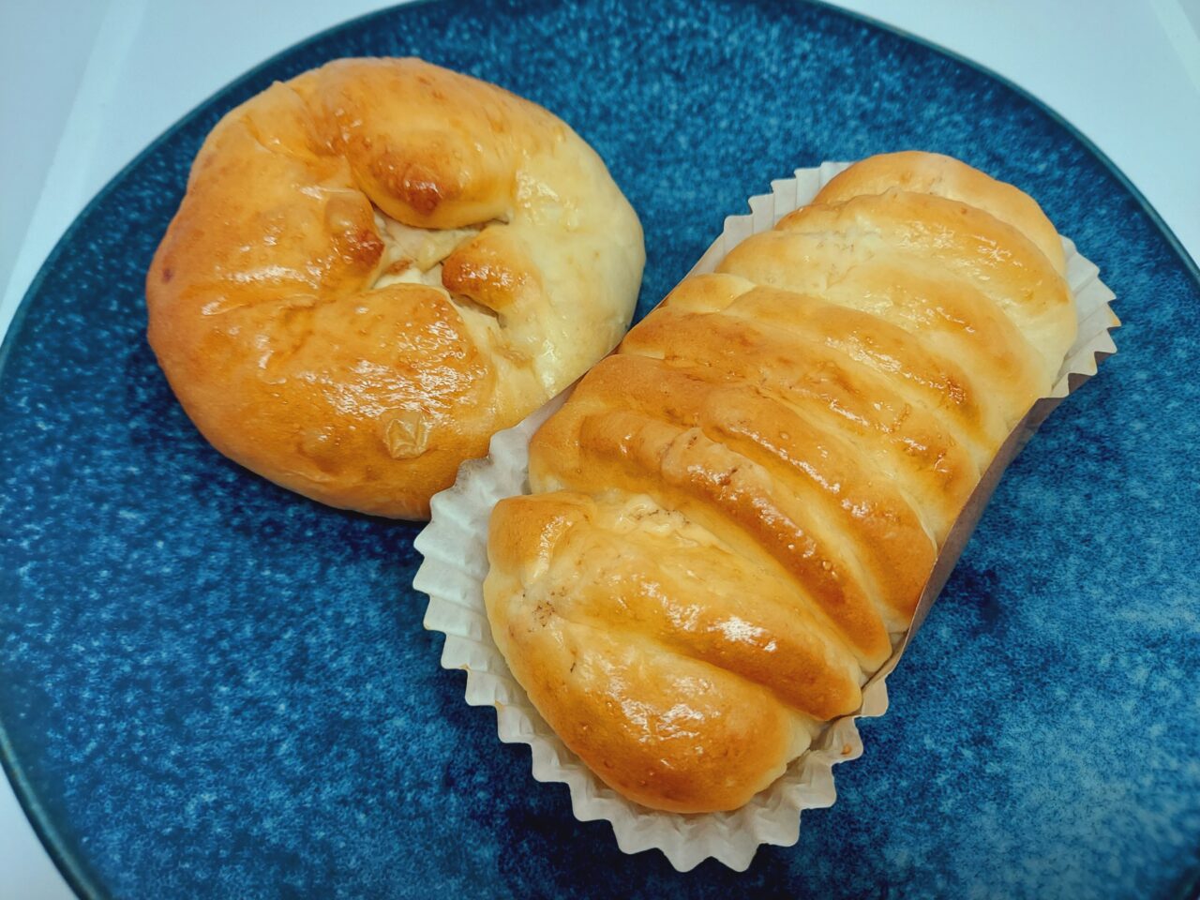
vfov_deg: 54.9
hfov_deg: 69.4
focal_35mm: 25
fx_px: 867
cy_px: 450
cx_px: 600
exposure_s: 1/50
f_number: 2
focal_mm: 4.6
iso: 100
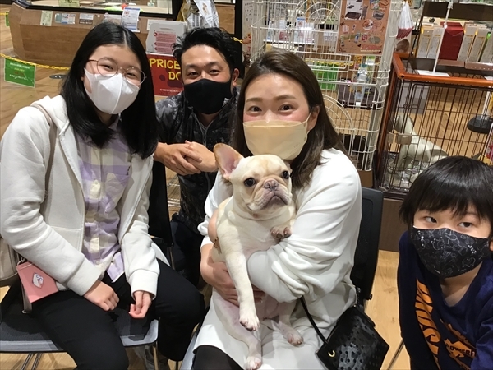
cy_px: 185
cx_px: 246
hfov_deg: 58.4
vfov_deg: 45.4
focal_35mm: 31
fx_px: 442
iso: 50
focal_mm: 3.3
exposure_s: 1/30
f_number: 2.4
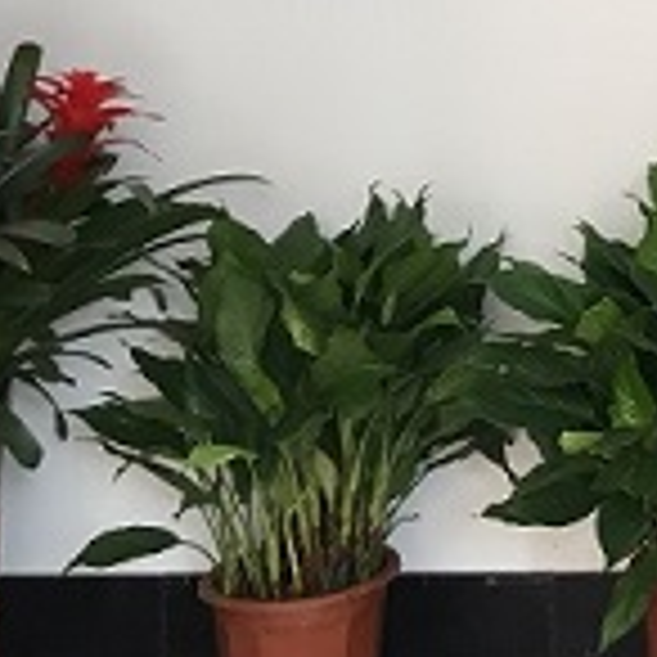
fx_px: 2255
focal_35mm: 105
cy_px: -189
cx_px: 1292
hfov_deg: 14.1
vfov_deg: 15.8
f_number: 2.2
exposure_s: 1/33
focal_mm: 4.15
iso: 32
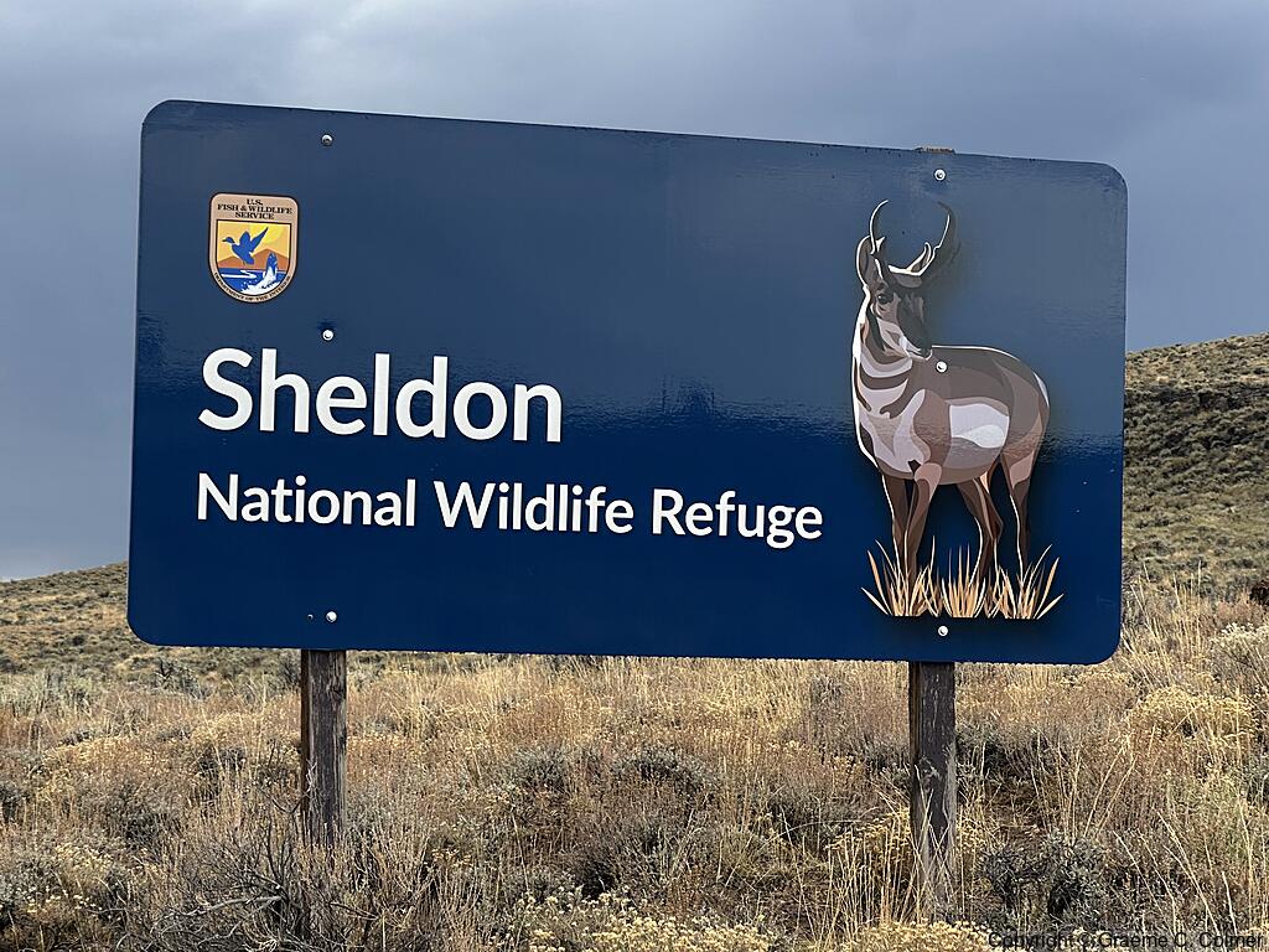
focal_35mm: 77
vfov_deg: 19.1
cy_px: 476
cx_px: 634
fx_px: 2823
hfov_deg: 25.3
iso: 32
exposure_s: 1/154
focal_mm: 9
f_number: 2.8
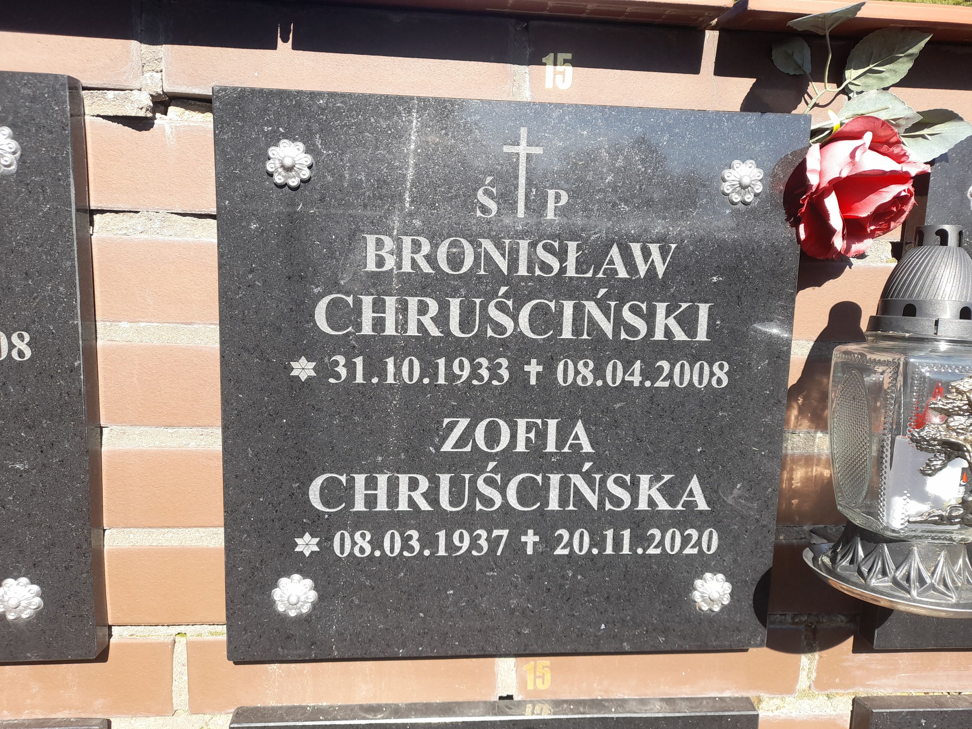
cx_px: 486
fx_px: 702
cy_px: 364
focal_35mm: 25
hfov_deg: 69.4
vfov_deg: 54.9
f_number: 2
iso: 20
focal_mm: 4.6
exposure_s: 1/215
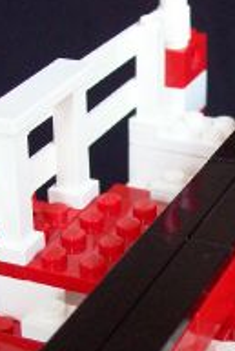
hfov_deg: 14.0
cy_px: 259
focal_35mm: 97
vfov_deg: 20.9
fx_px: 948
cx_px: 197
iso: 160
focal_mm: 7.6
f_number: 3
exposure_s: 1/19.1
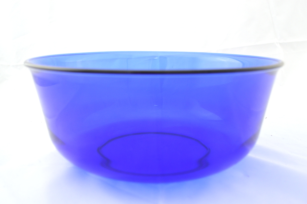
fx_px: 307
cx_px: 154
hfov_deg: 53.2
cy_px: 102
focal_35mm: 36
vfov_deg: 36.8
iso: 400
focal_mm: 24
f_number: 5.6
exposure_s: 1/60
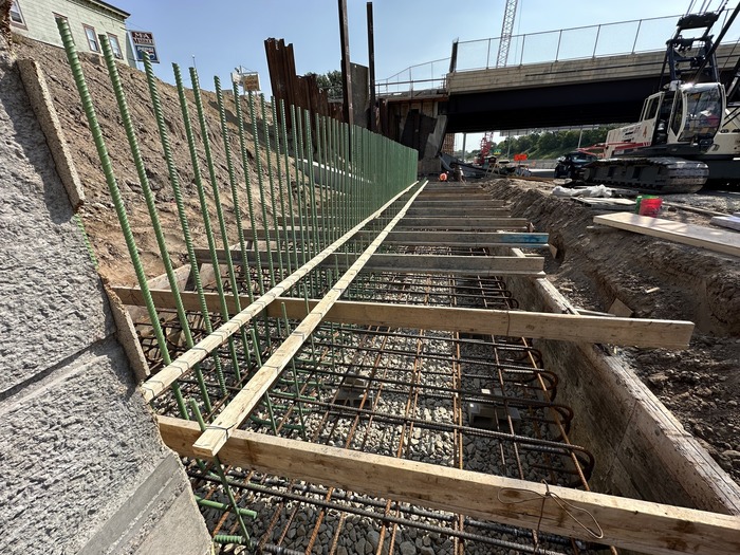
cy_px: 278
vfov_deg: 85.7
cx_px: 370
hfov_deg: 102.1
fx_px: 299
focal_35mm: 14
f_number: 2.2
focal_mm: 2.22
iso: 50
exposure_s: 1/1366
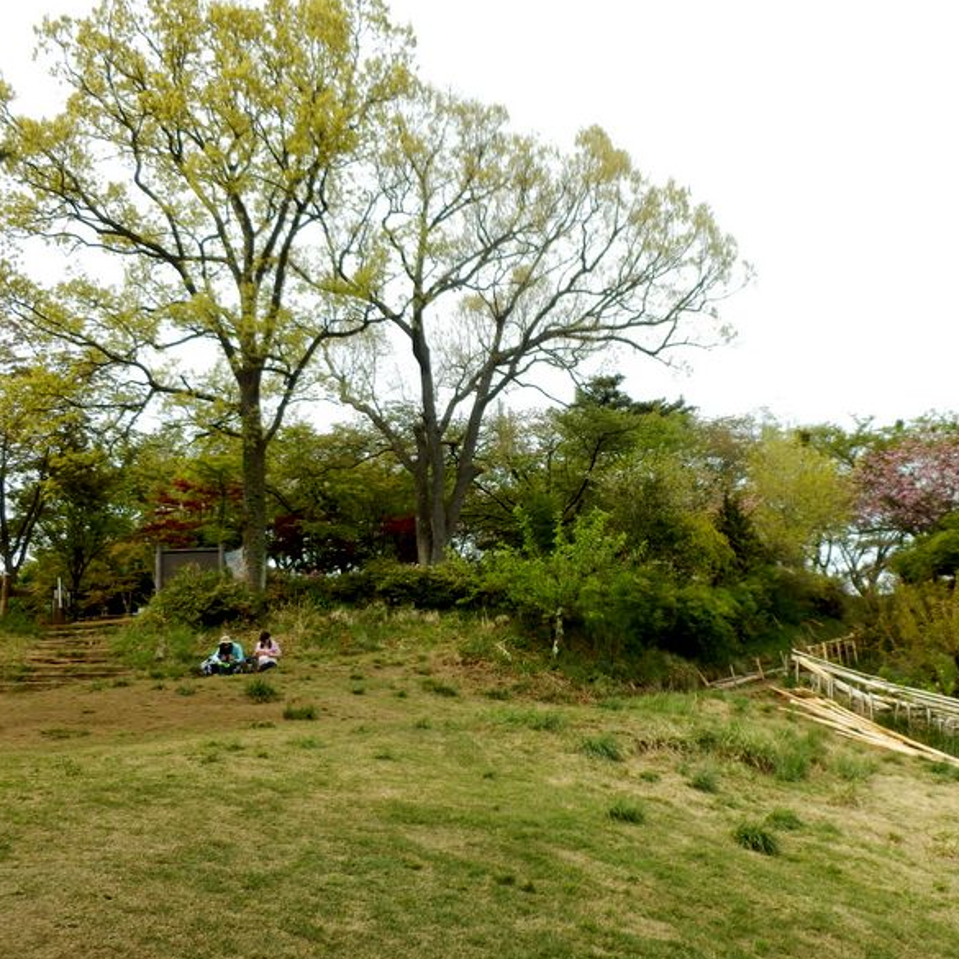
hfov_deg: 55.5
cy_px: 487
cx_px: 538
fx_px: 909
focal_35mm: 29
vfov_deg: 55.6
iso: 80
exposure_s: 1/400
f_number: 3
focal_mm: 4.2
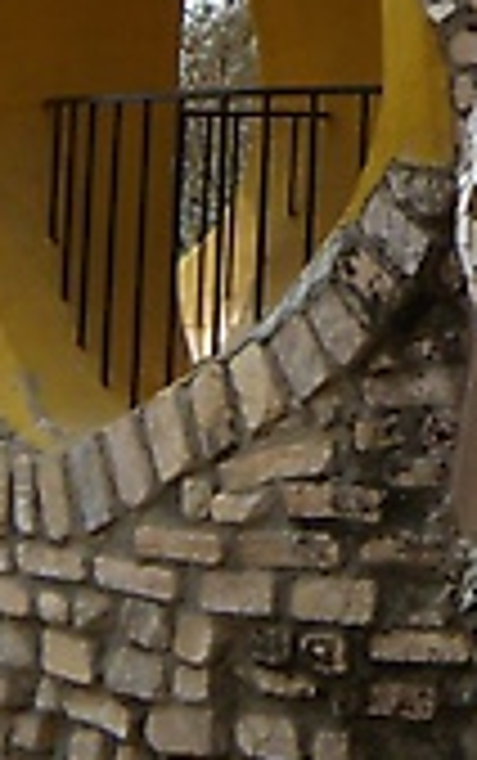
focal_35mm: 128
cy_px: -225
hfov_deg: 9.2
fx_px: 2656
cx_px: 1152
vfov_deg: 15.5
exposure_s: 1/250
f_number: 7.3
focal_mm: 7.2
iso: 100
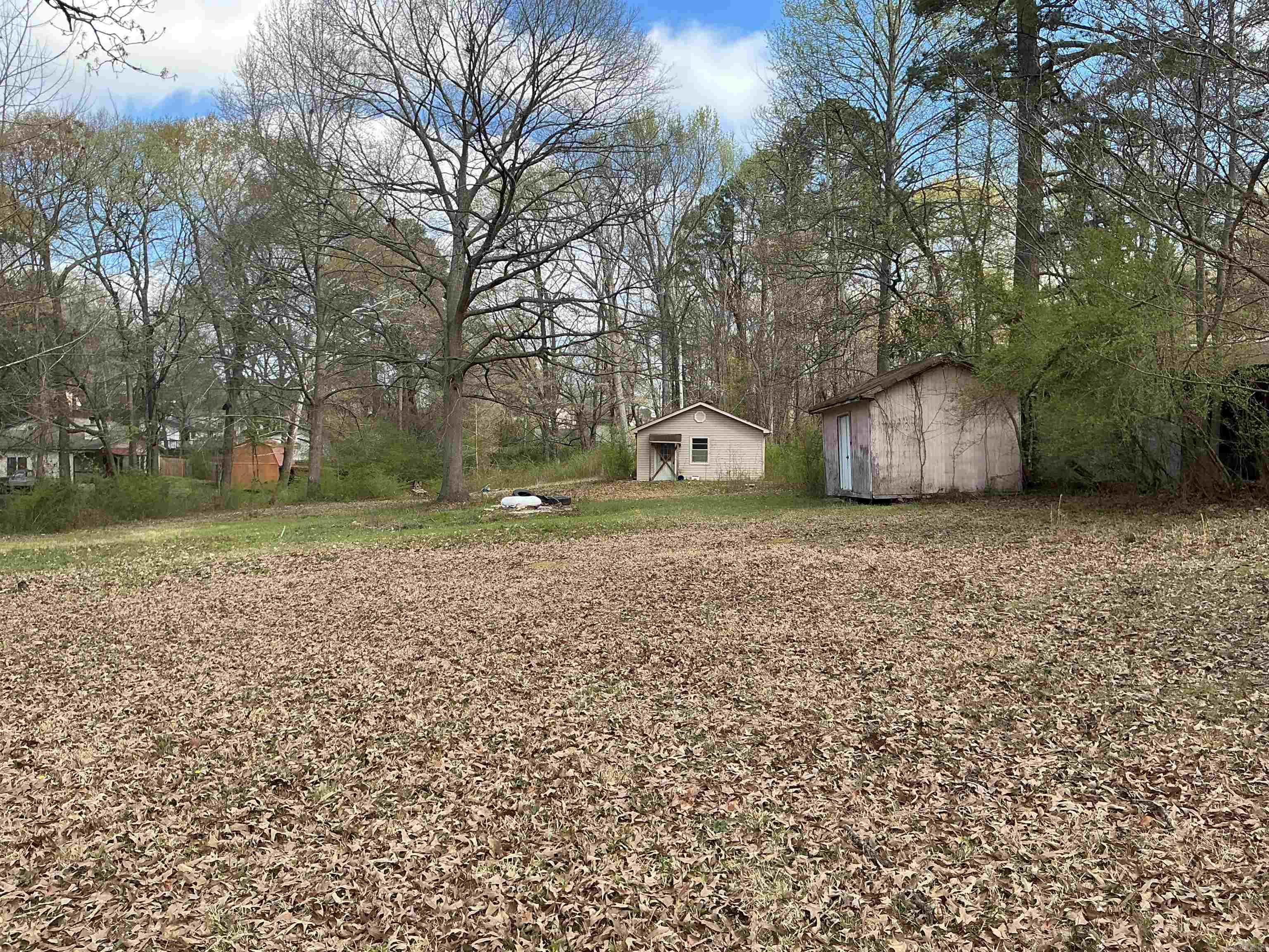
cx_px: 634
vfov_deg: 48.2
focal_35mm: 29
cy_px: 476
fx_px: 1063
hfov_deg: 61.7
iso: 25
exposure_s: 1/529
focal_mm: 3
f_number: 1.8
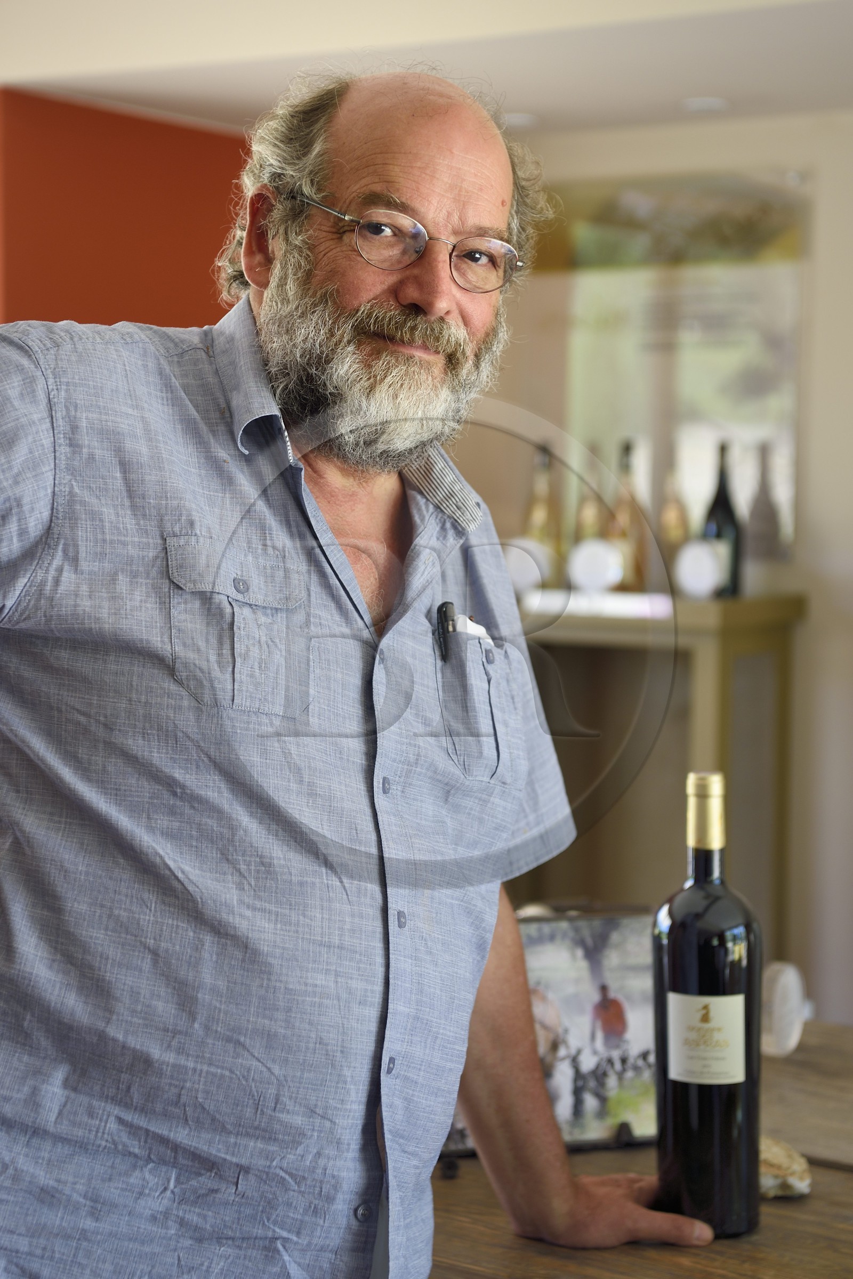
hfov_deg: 21.9
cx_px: 426
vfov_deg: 32.4
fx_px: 2203
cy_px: 640
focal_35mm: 62
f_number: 4.5
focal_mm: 62
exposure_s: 1/80
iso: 200
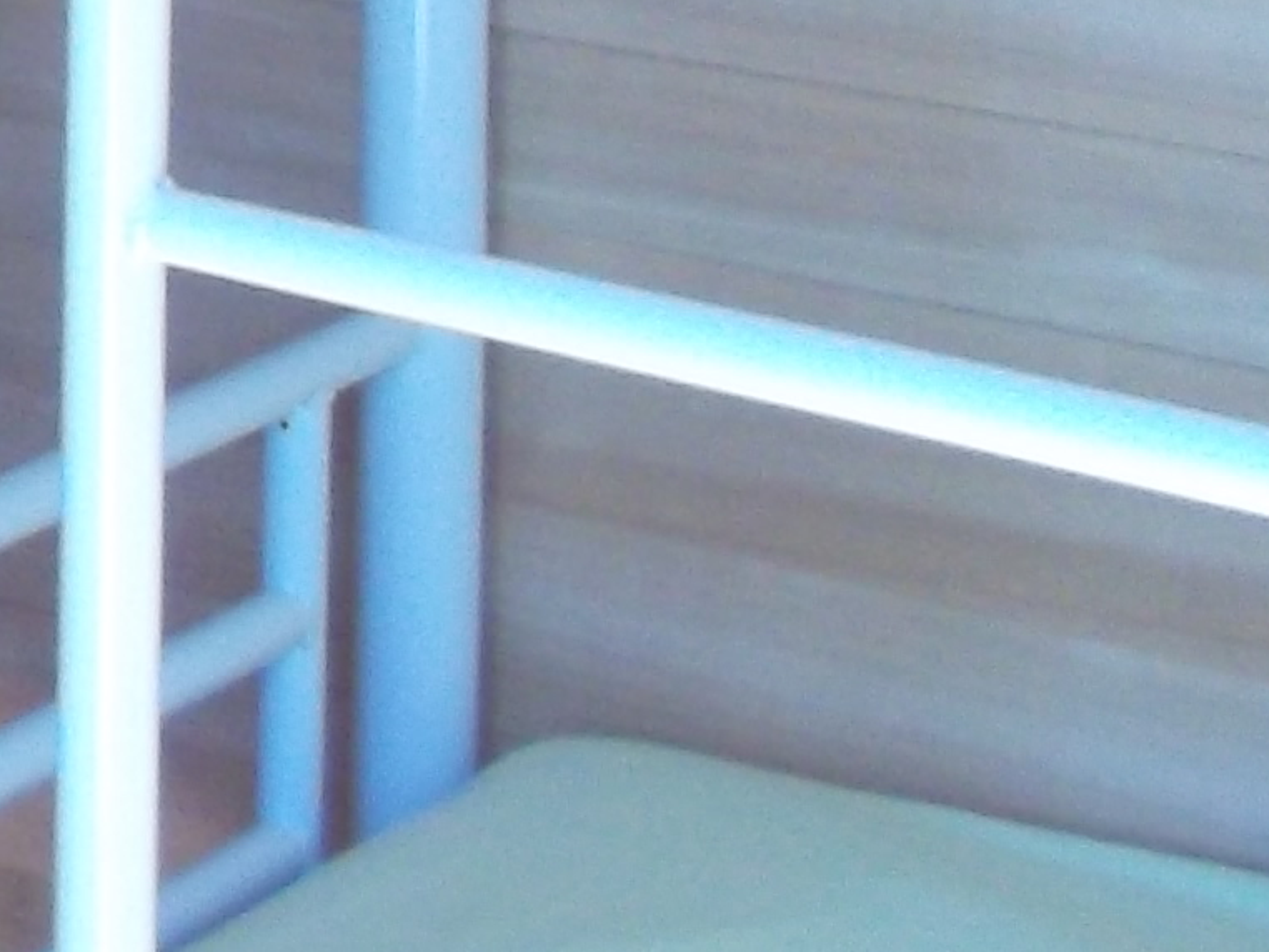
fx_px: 4914
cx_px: -1585
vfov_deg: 10.2
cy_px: -935
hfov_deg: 12.3
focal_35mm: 134
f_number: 3.3
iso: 101
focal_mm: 4.1
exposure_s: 1/45
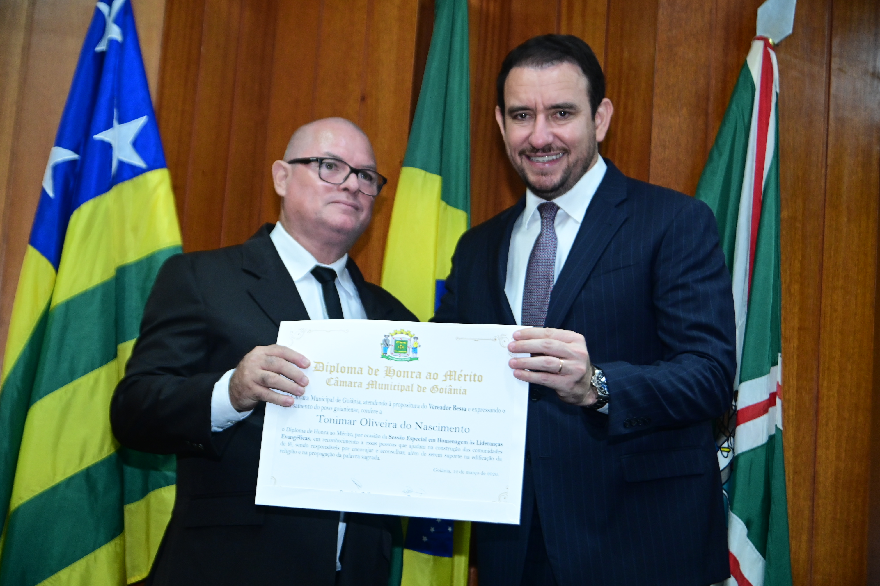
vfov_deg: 19.5
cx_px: 440
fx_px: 1711
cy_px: 293
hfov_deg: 28.8
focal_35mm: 70
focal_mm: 70
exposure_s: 1/125
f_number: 6.3
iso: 3200
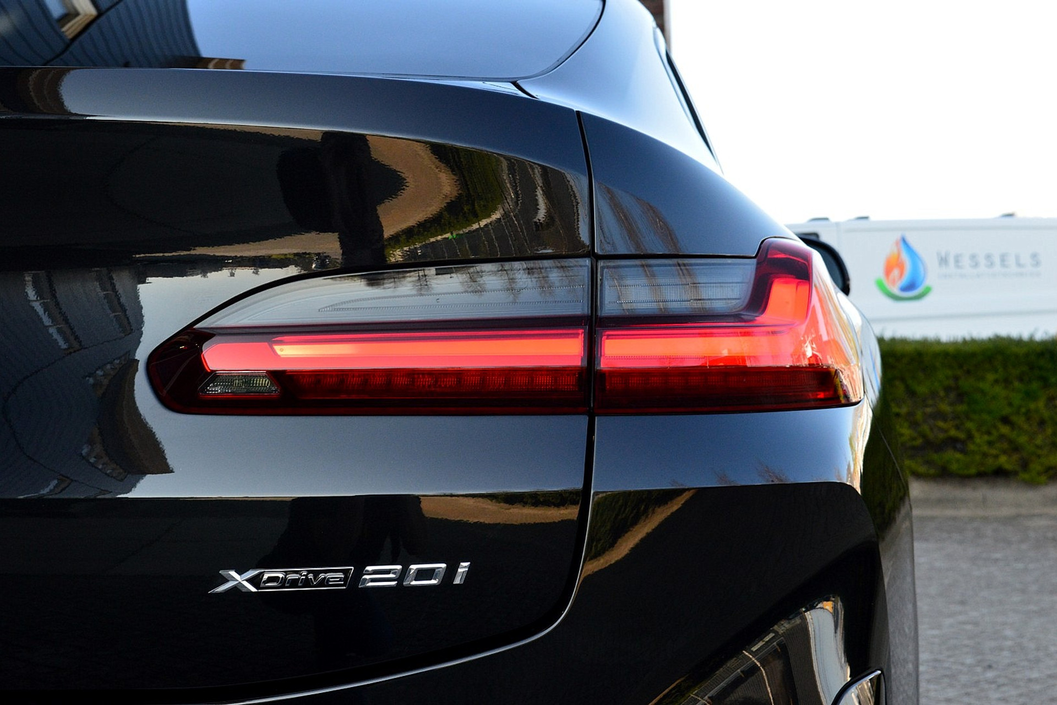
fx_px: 1762
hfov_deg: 33.4
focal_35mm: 60
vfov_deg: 22.6
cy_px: 352
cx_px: 528
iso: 800
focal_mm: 40
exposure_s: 1/320
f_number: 10
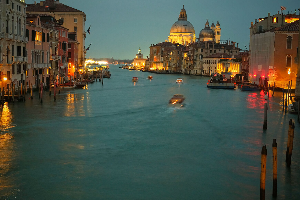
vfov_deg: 24.6
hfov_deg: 36.2
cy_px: 85
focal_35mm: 55
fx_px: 458
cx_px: 141
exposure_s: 1
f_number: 5.6
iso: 800
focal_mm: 23
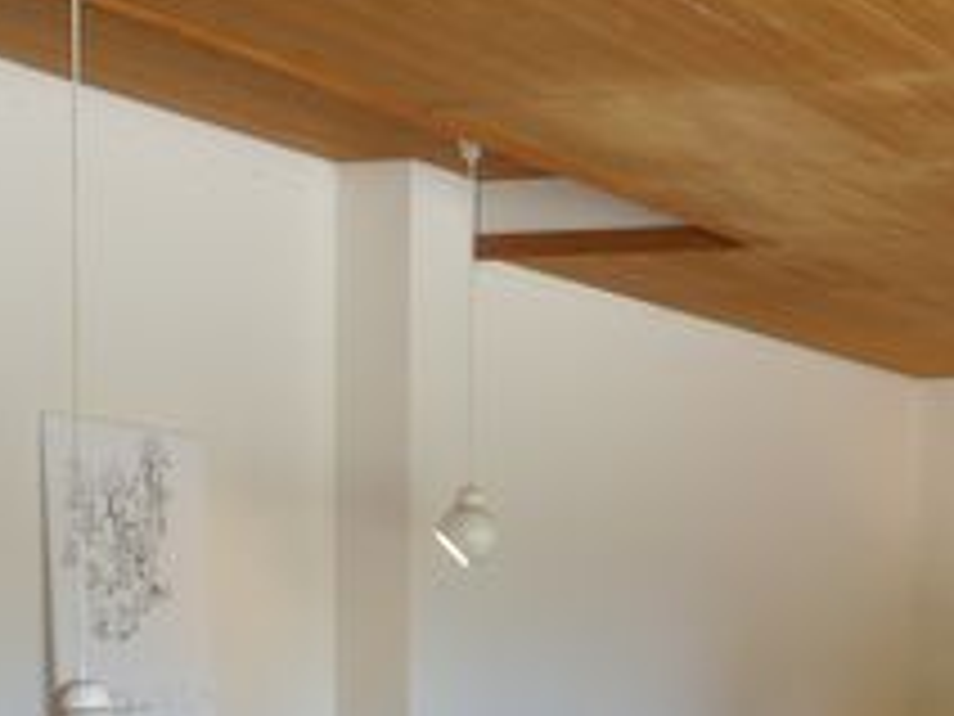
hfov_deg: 22.5
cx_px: 860
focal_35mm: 85
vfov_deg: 16.7
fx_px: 2343
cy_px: 851
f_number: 2.8
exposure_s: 1/60
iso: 160
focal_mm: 9.1
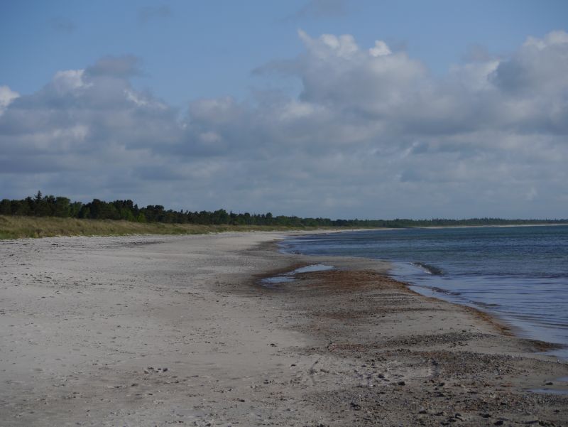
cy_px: 214
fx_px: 1478
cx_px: 284
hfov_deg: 21.8
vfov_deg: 16.4
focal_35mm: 90
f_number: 9
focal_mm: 45
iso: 160
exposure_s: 1/800
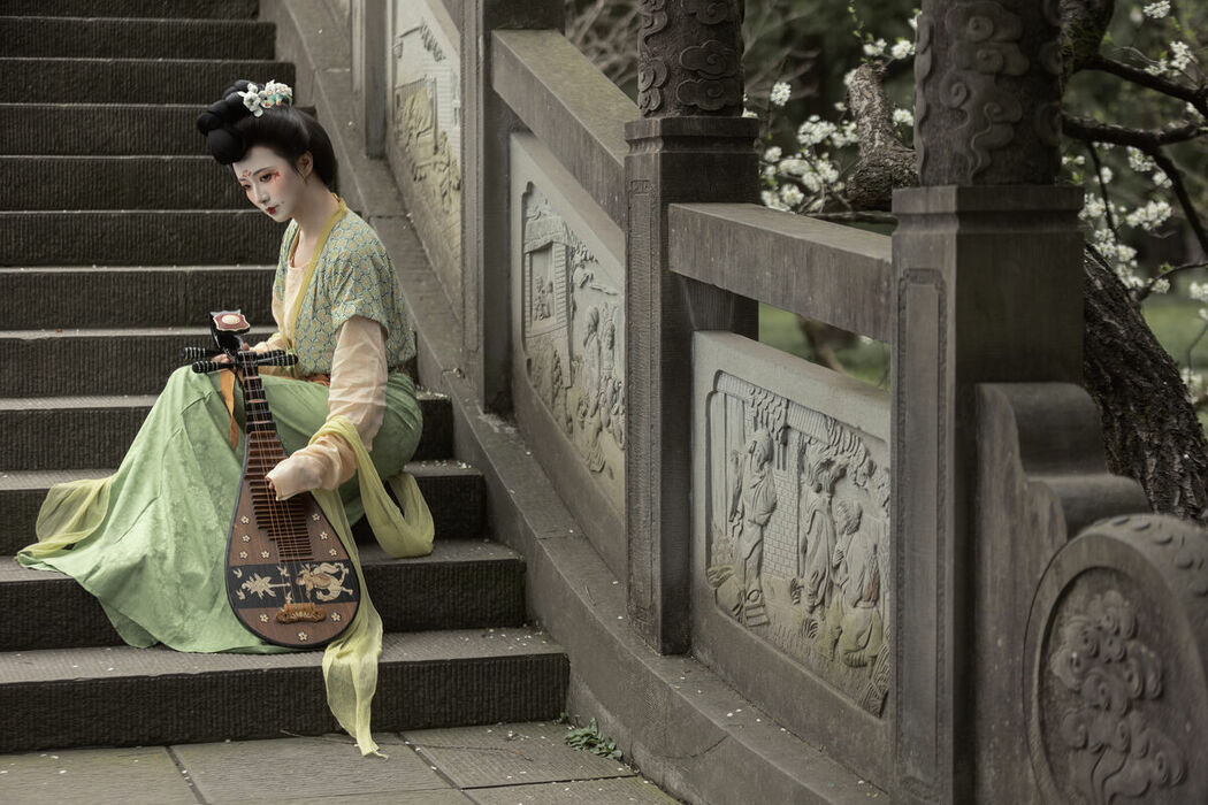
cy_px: 402
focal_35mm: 70
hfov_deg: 28.8
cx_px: 604
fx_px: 2349
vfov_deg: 19.5
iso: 100
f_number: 2.8
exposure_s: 1/400
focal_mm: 70
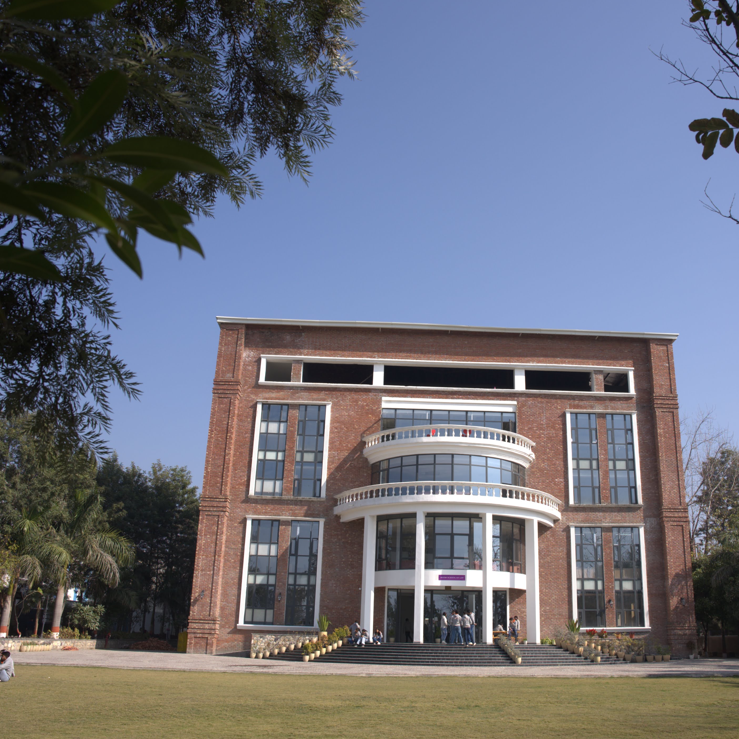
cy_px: 369
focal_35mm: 31
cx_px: 438
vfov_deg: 52.5
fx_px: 749
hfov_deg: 52.2
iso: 80
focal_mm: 24
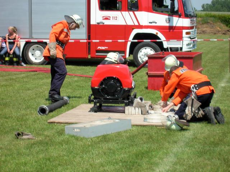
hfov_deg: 19.3
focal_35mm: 102
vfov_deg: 14.5
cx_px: 115
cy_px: 86
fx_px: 677
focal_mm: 17.1
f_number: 8.2
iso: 50
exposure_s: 1/118
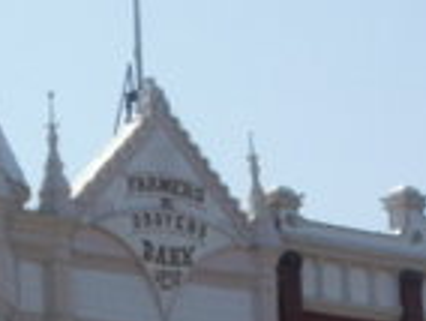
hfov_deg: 8.9
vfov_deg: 6.7
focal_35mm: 219
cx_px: -69
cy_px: 453
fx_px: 2700
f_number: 7
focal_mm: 9.1
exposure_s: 1/500
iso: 100
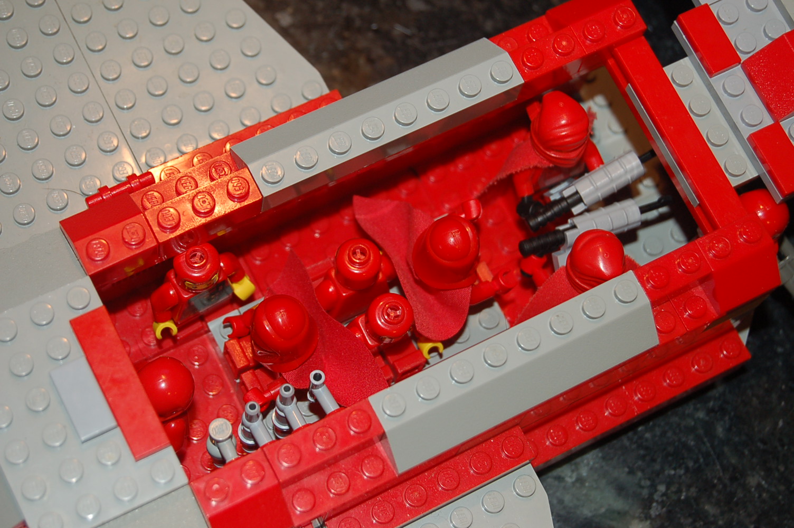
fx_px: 1818
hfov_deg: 24.6
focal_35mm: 82
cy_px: 264
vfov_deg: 16.5
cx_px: 397
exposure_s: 1/60
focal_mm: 55
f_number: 5.6
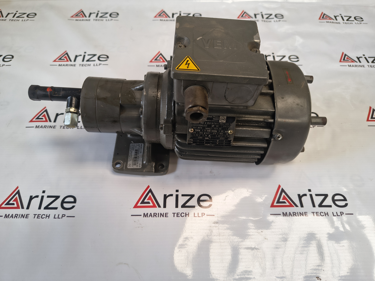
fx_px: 249
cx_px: 188
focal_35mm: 23
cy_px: 140
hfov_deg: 73.9
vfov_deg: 58.9
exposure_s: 1/100
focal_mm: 5.56
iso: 232
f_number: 1.8
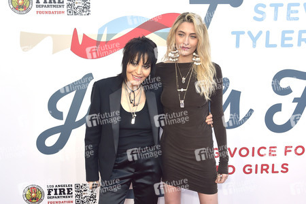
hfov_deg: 50.7
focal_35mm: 38
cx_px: 153
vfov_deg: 35.1
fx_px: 323
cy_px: 102
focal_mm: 38
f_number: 6.3
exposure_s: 1/250
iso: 640
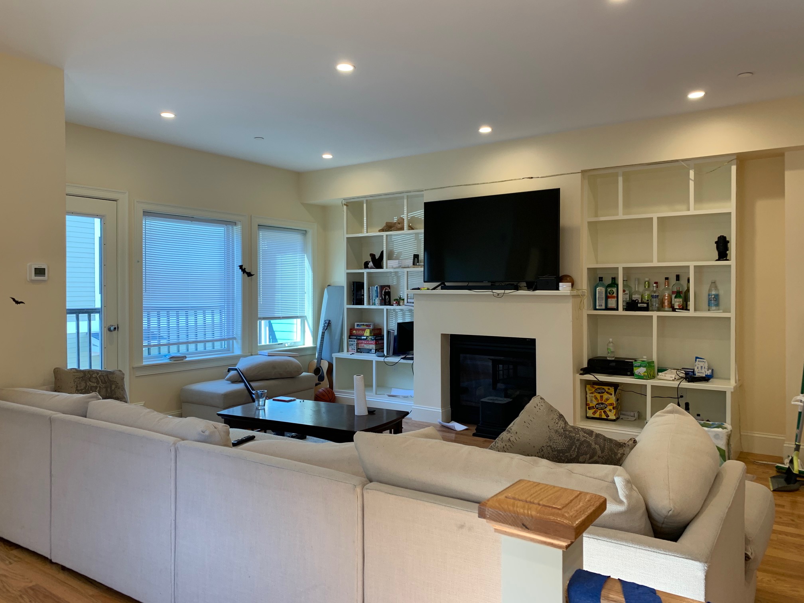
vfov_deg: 53.1
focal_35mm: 26
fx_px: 604
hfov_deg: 67.3
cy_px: 302
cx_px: 402
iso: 80
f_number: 1.8
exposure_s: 1/120
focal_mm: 4.25
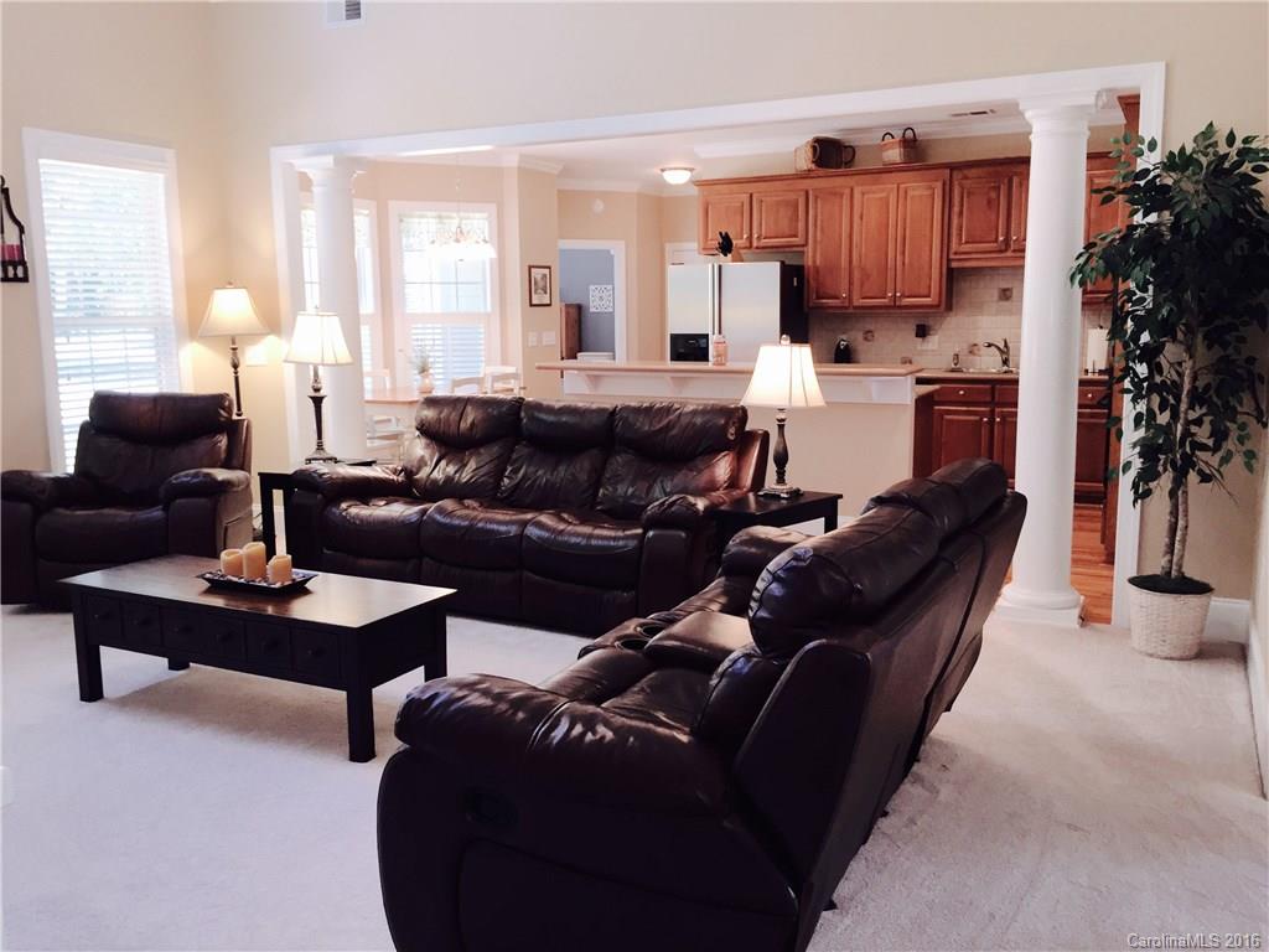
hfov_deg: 61.7
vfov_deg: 48.2
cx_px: 634
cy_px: 476
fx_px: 1063
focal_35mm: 29
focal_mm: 4.15
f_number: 2.2
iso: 50
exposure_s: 1/33
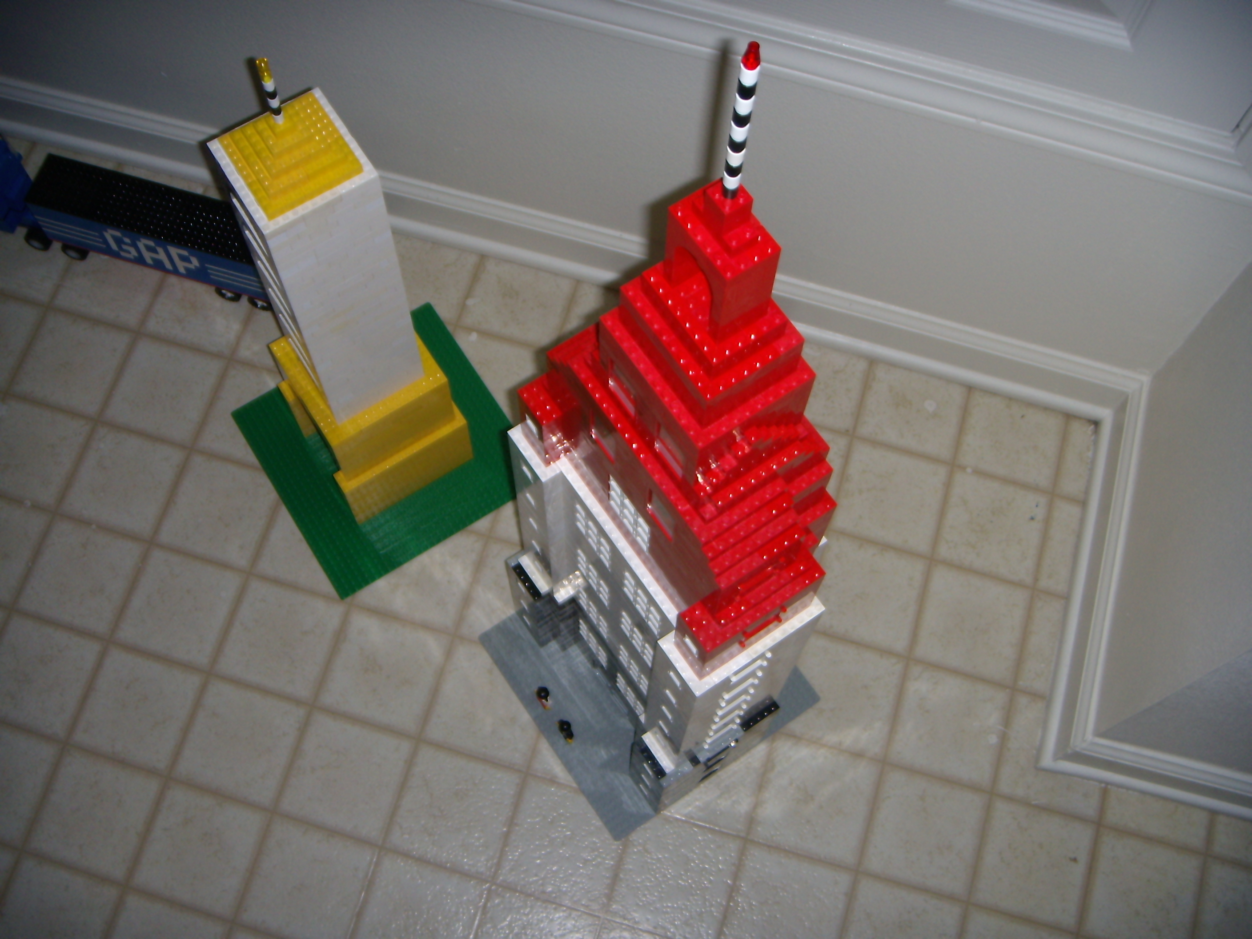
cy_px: 470
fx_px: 1374
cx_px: 626
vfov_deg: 37.7
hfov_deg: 49.0
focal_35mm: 38
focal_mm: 6.4
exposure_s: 1/60.2
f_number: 3.5
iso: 64
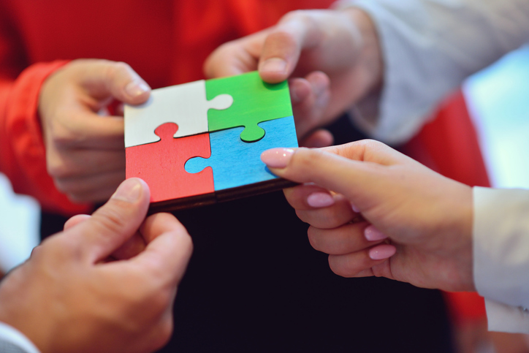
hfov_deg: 23.9
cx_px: 264
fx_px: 1249
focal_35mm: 85
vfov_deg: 16.1
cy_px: 176
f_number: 2
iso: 500
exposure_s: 1/200
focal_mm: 85
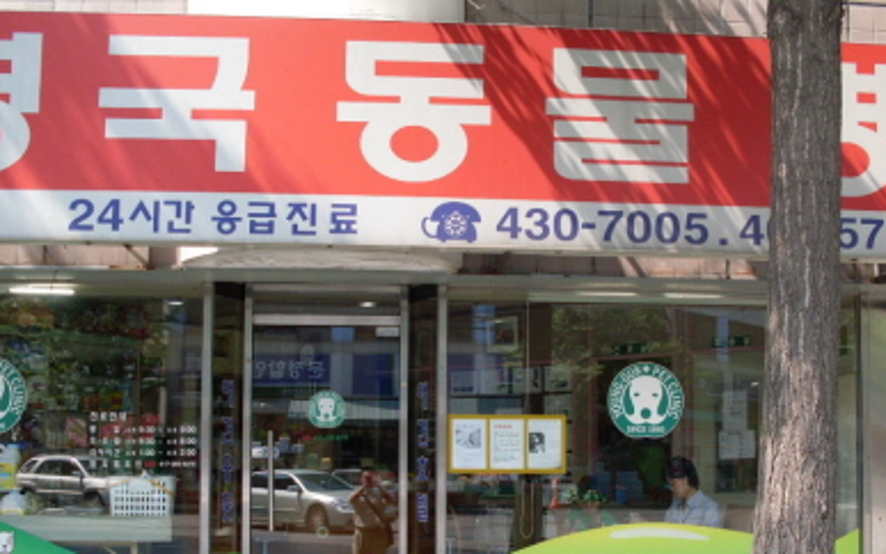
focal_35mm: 52
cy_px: 406
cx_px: 490
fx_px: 1256
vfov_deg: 24.6
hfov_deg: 38.8
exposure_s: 1/250
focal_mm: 6.3
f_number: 2.8
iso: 80
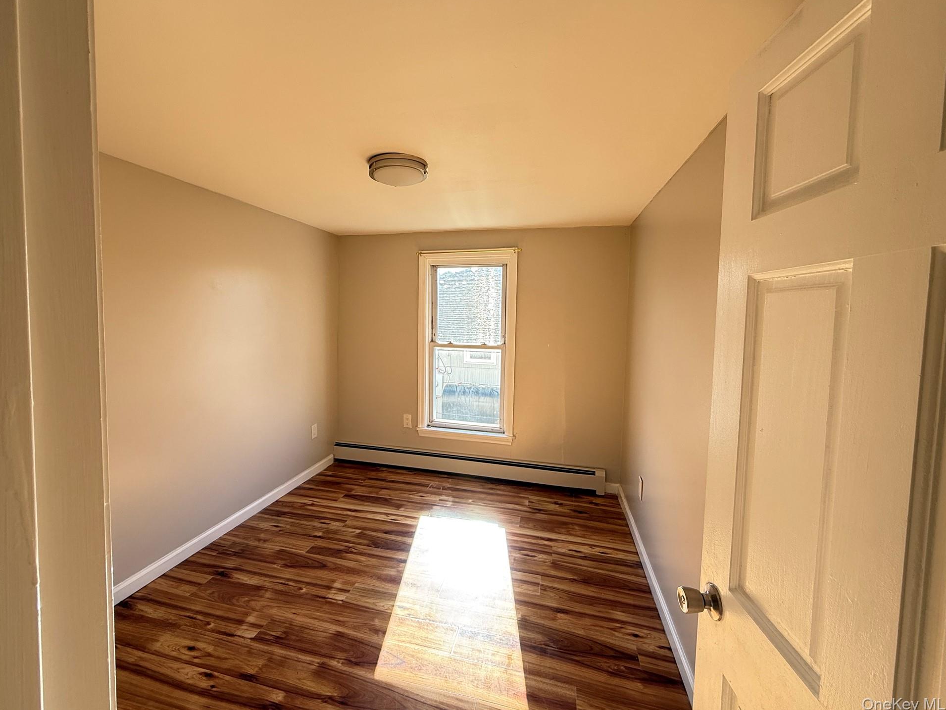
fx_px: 410
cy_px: 336
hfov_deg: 98.1
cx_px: 455
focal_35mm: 15
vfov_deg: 81.7
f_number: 2.2
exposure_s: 1/99
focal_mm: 2.22
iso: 80
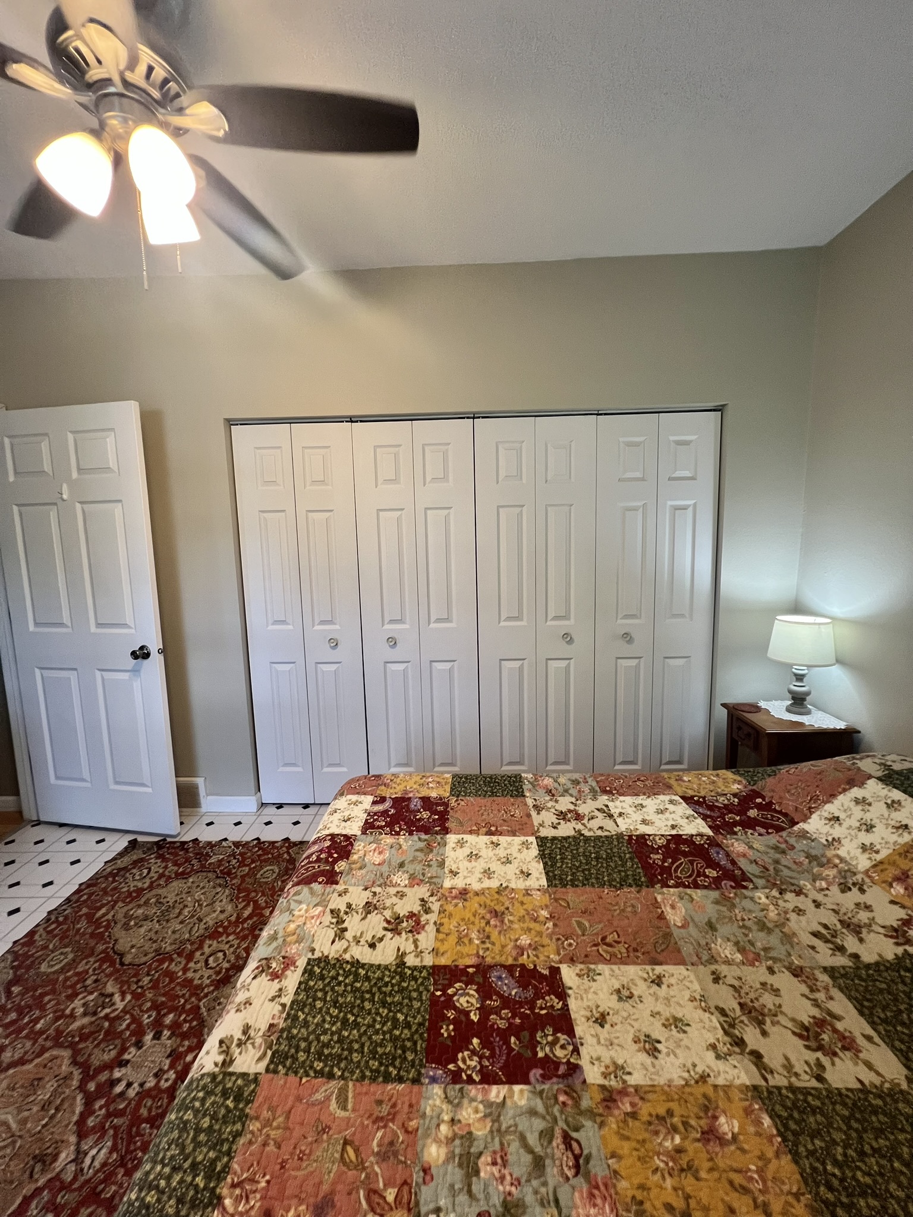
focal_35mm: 13
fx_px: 457
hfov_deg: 89.9
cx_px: 456
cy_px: 608
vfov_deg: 106.2
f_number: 1.8
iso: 250
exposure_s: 1/120
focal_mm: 1.57
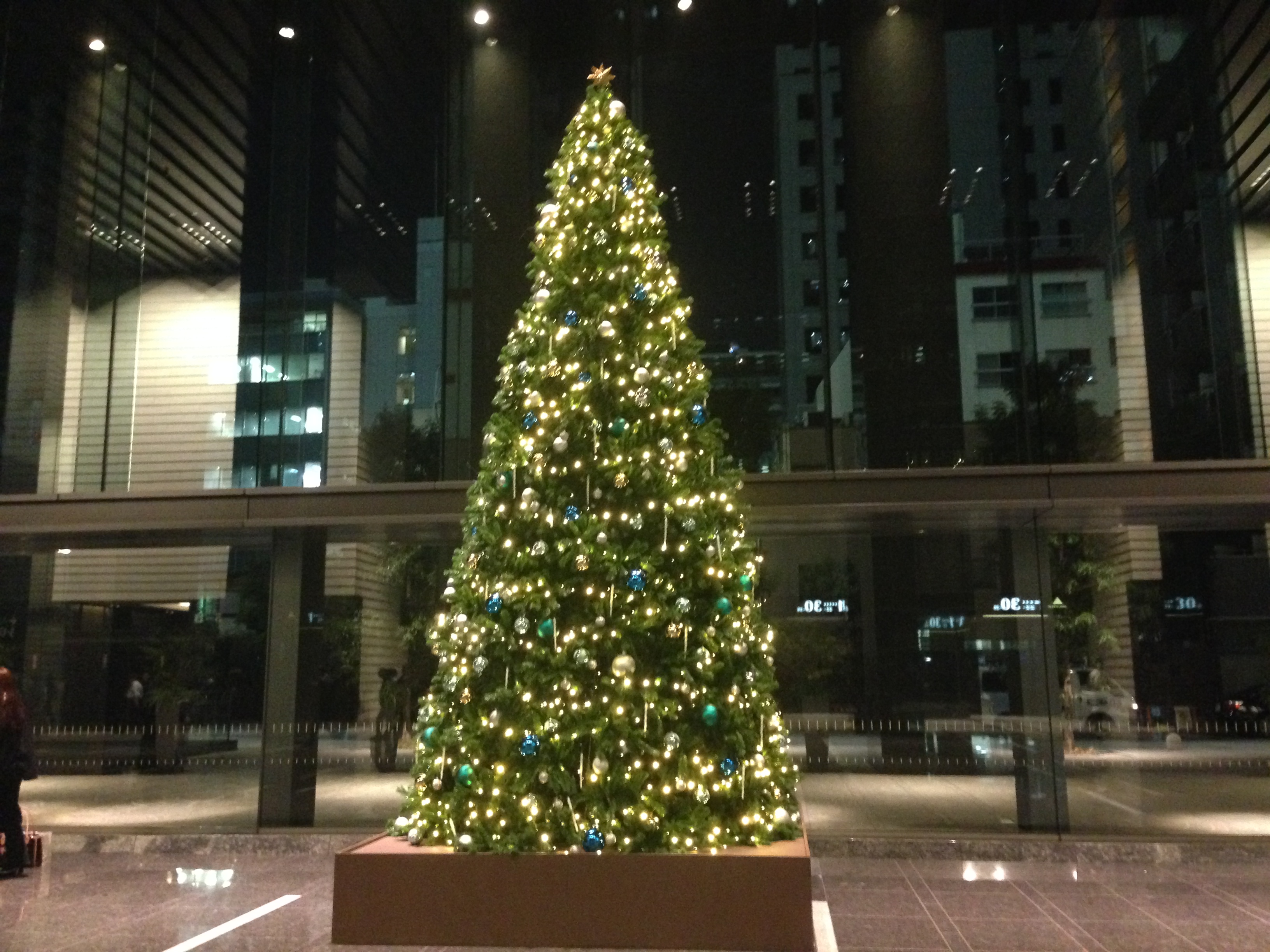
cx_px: 635
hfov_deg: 55.4
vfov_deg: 42.9
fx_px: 1211
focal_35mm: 33
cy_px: 476
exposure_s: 1/15
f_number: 2.4
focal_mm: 4.12
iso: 500
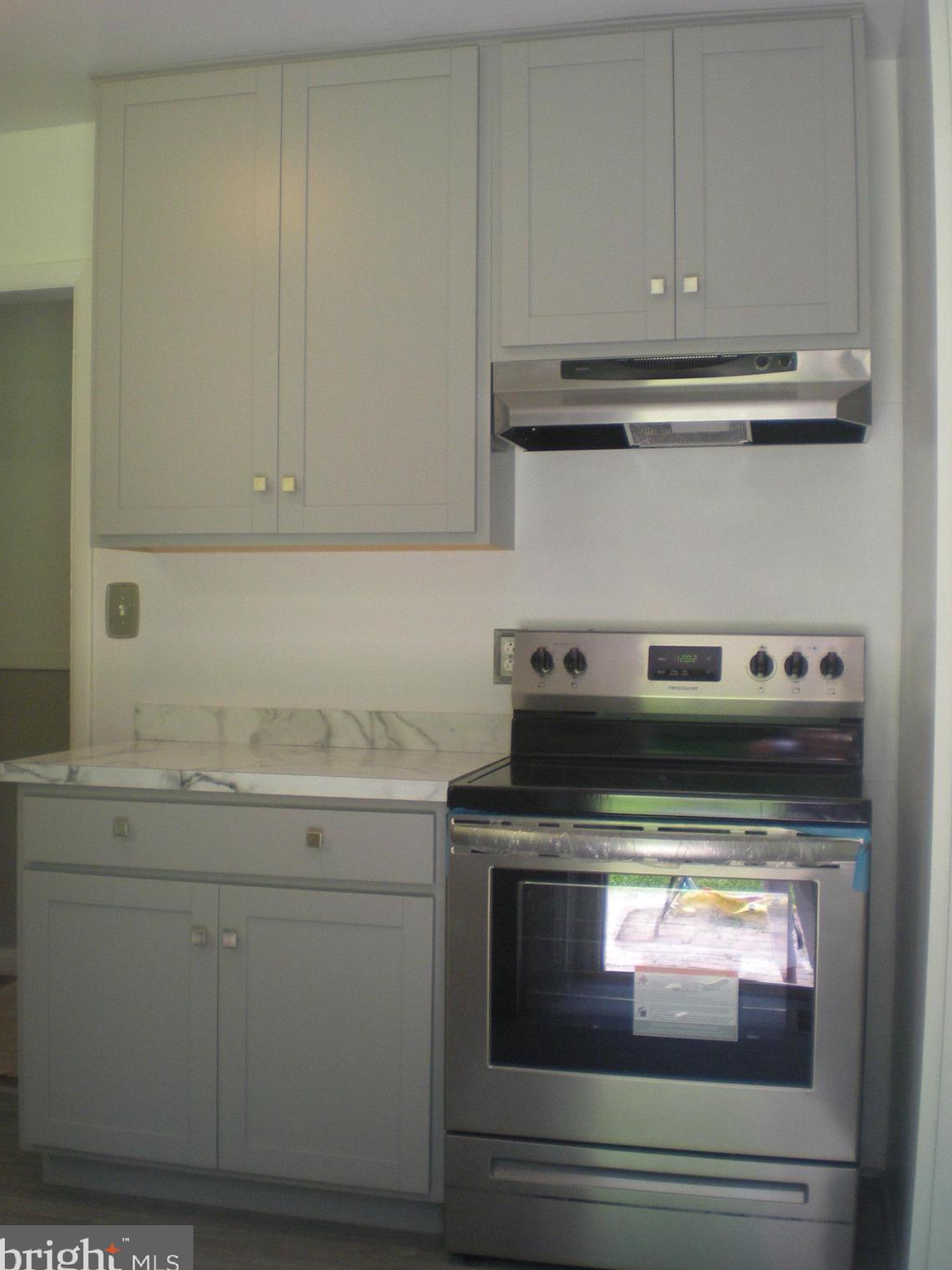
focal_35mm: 39
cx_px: 470
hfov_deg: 36.8
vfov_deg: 47.9
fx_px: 1431
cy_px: 643
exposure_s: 1/57.7
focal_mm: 6.3
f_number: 3.1
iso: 151
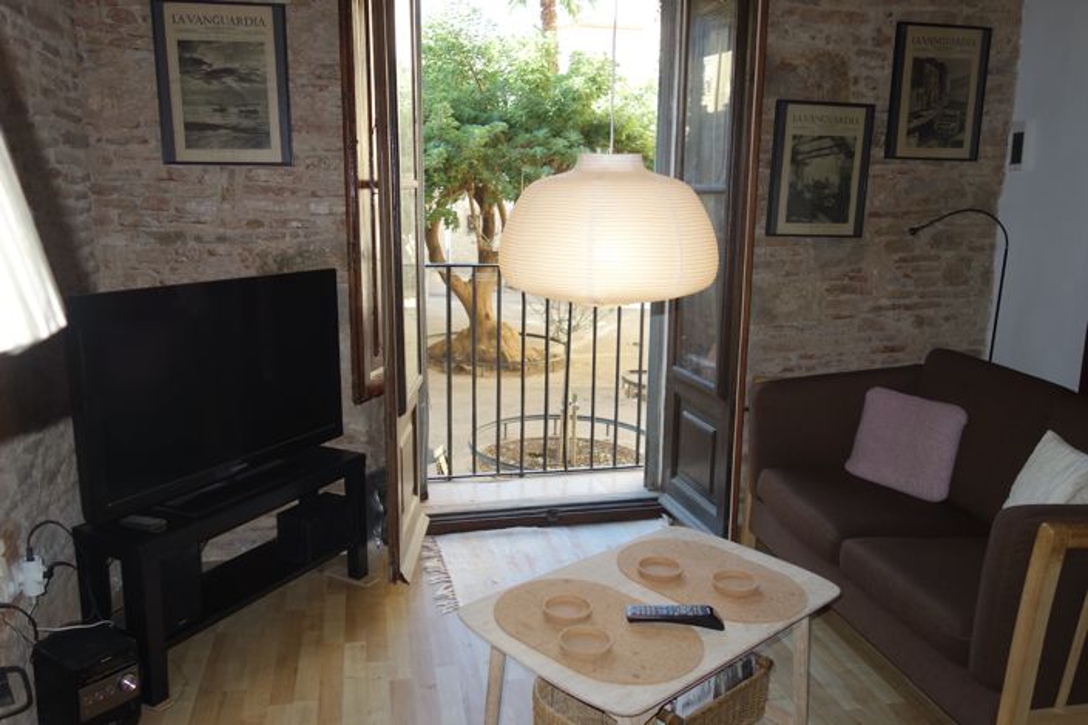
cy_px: 362
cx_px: 544
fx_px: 846
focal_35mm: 28
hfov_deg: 65.5
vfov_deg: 46.4
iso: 125
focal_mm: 10.4
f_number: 2.5
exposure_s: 1/100
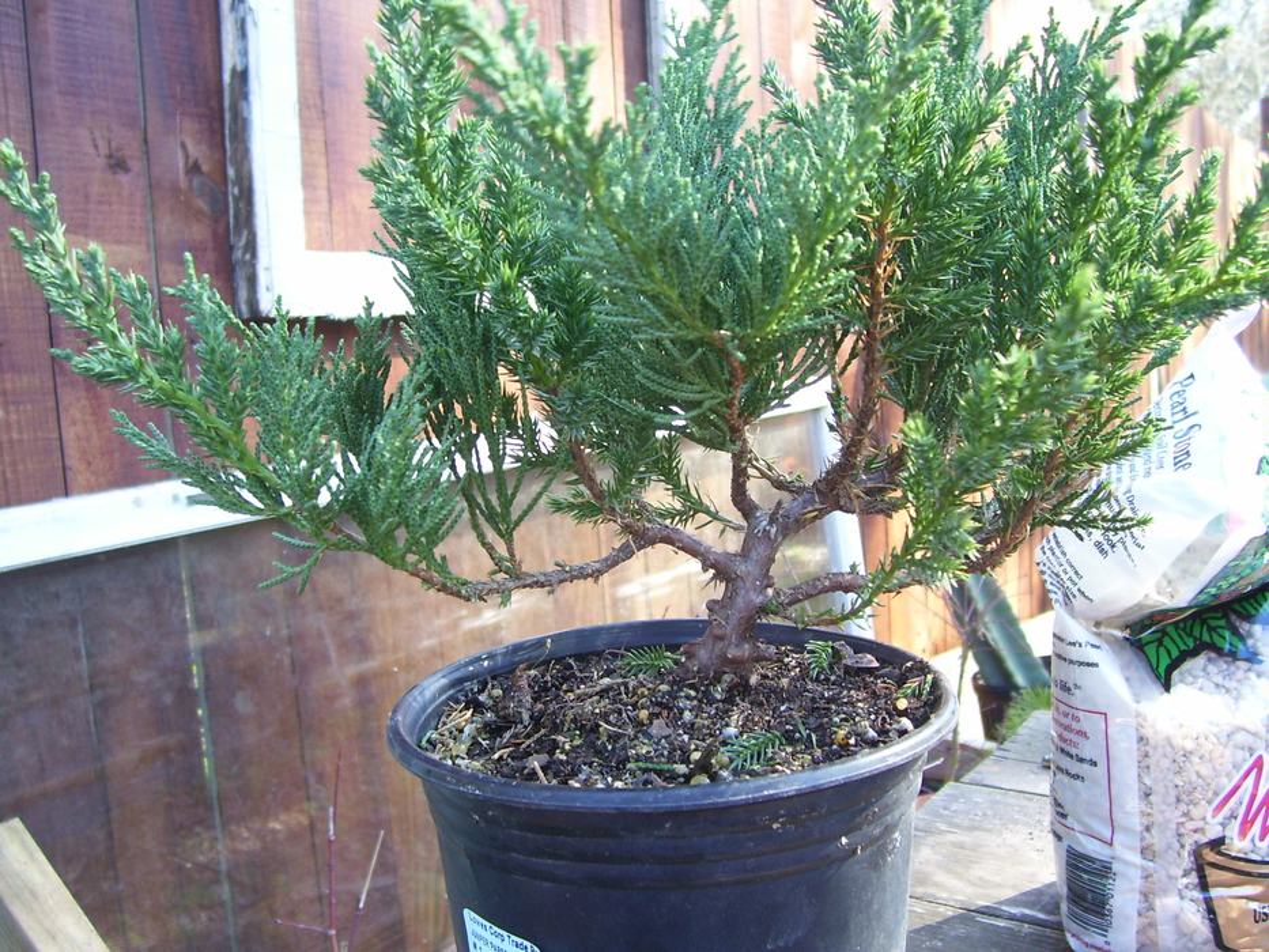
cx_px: 634
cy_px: 476
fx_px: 1247
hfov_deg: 54.0
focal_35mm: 34
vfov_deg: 41.8
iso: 80
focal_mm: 5.6
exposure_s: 1/60
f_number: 2.7
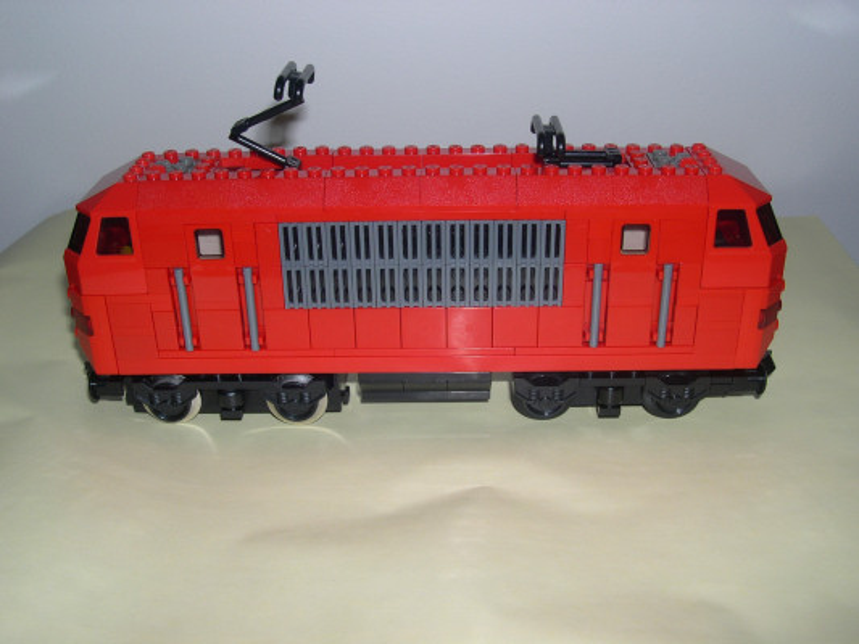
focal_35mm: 38
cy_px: 322
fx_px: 943
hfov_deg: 49.0
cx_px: 430
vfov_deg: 37.7
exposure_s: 1/60
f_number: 7.6
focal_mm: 8
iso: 100
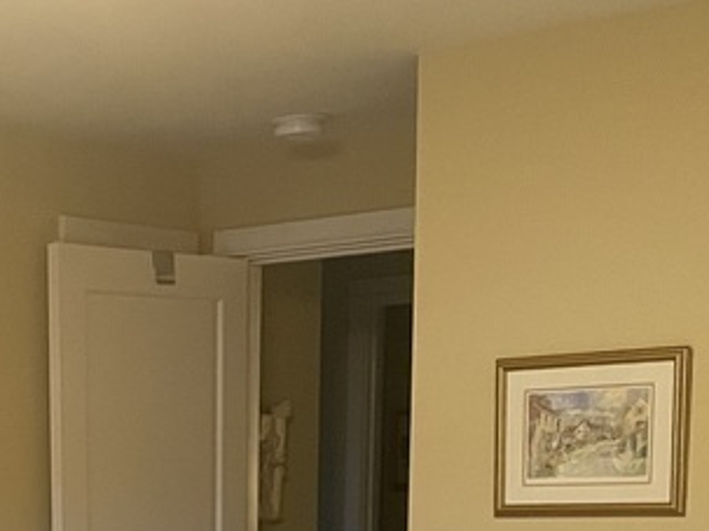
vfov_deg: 15.3
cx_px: 14
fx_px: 1802
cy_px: 823
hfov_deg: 21.5
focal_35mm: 88
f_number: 1.6
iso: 500
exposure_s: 1/60
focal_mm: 4.2
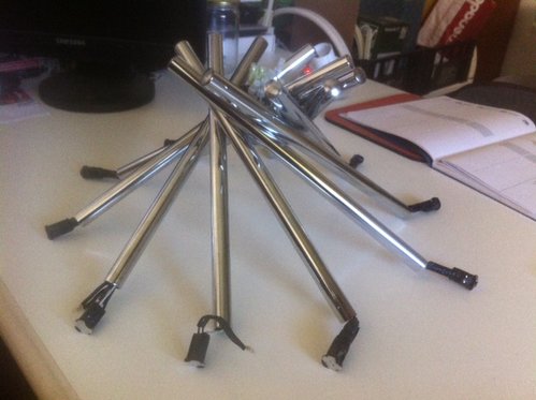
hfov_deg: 52.7
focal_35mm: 35
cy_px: 200
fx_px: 541
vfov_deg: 40.6
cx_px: 268
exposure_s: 1/17
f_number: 2.8
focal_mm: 3.85
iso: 250
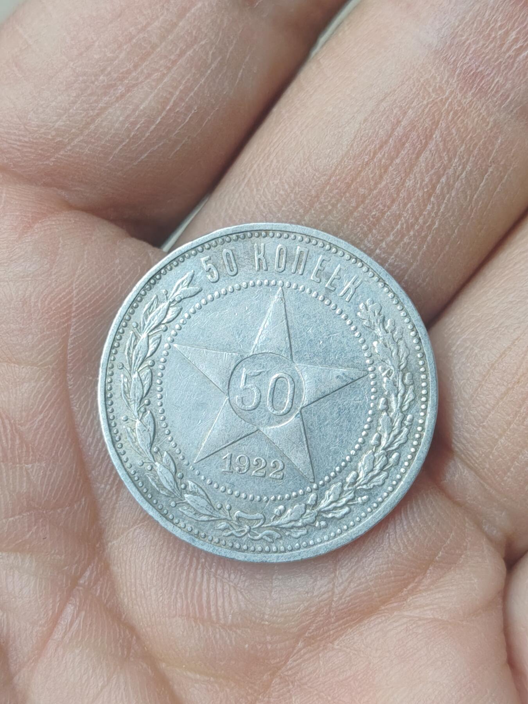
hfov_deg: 28.6
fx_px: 1037
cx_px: 264
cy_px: 352
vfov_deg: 37.5
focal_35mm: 51
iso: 671
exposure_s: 1/60
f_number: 1.88
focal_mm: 4.84
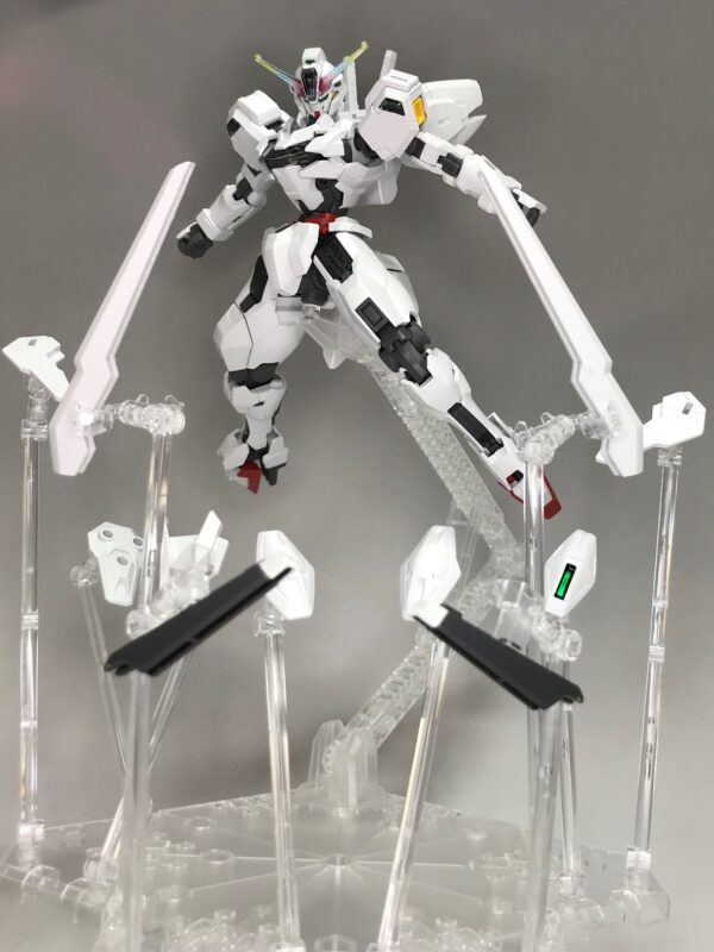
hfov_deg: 49.7
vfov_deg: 63.4
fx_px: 770
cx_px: 357
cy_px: 476
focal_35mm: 28
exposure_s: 1/120
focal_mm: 3.99
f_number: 1.8
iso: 25
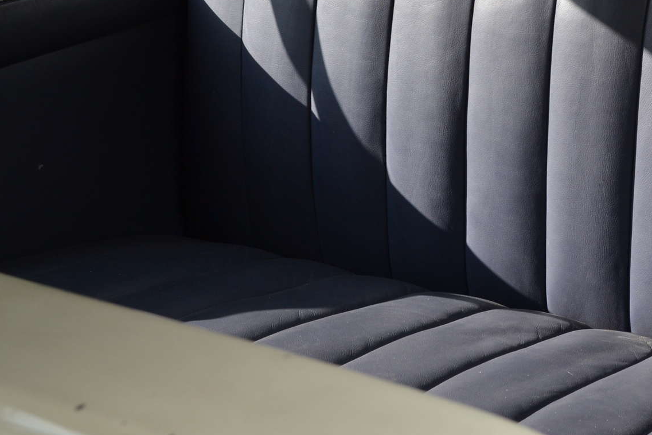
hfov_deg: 21.3
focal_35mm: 95
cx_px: 498
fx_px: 1720
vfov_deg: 14.4
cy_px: 145
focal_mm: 36
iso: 400
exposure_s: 1/200
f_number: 7.1
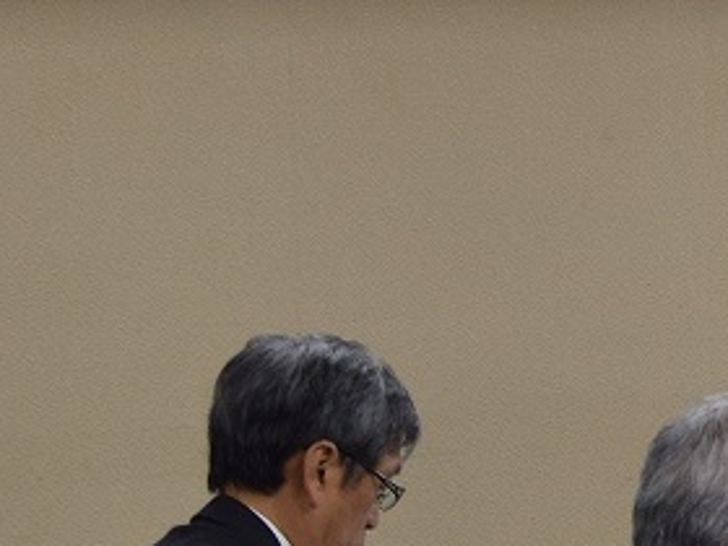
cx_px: 1230
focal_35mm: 232
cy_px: 364
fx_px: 4879
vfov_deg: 6.4
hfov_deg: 8.3
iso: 400
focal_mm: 30
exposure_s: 1/100
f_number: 5
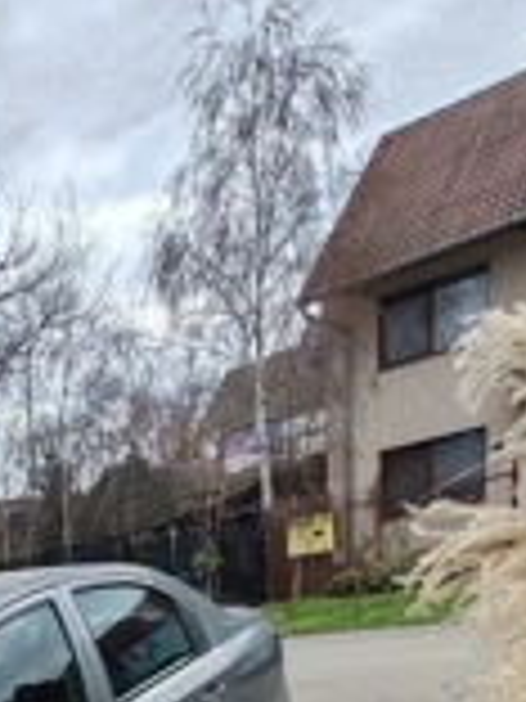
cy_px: 855
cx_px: -108
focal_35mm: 41
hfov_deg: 29.9
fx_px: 831
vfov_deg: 35.4
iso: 50
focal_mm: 1.96
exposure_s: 1/350
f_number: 2.2
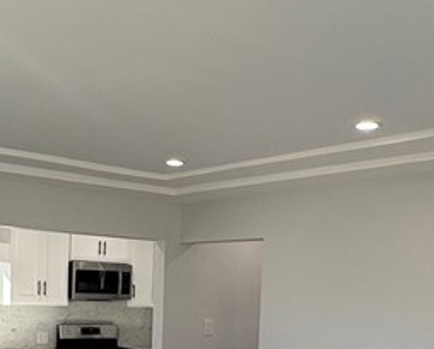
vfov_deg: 26.5
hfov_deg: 34.1
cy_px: 330
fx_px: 708
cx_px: 219
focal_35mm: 55
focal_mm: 2.22
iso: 64
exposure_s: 1/184
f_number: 2.2
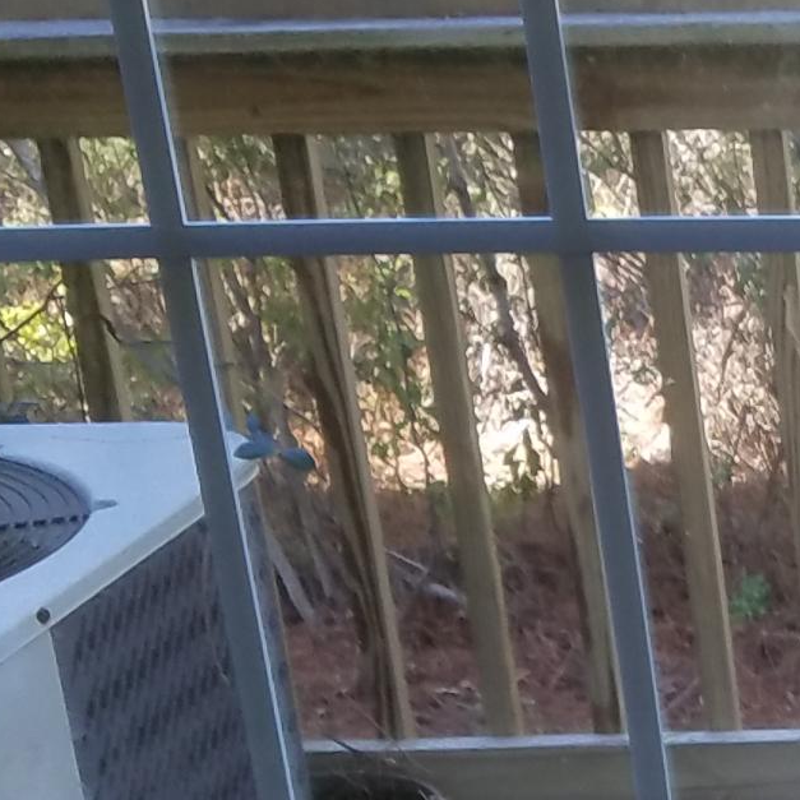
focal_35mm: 110
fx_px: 2876
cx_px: 1513
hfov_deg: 13.8
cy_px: 715
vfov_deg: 15.7
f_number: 1.7
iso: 50
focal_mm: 4.2
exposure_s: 1/150
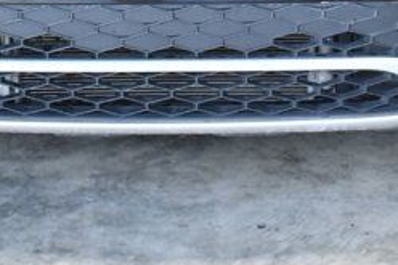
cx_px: 178
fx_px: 1779
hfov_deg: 12.8
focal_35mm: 161
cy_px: -238
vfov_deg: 8.2
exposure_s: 1/250
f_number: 8
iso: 2500
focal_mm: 26
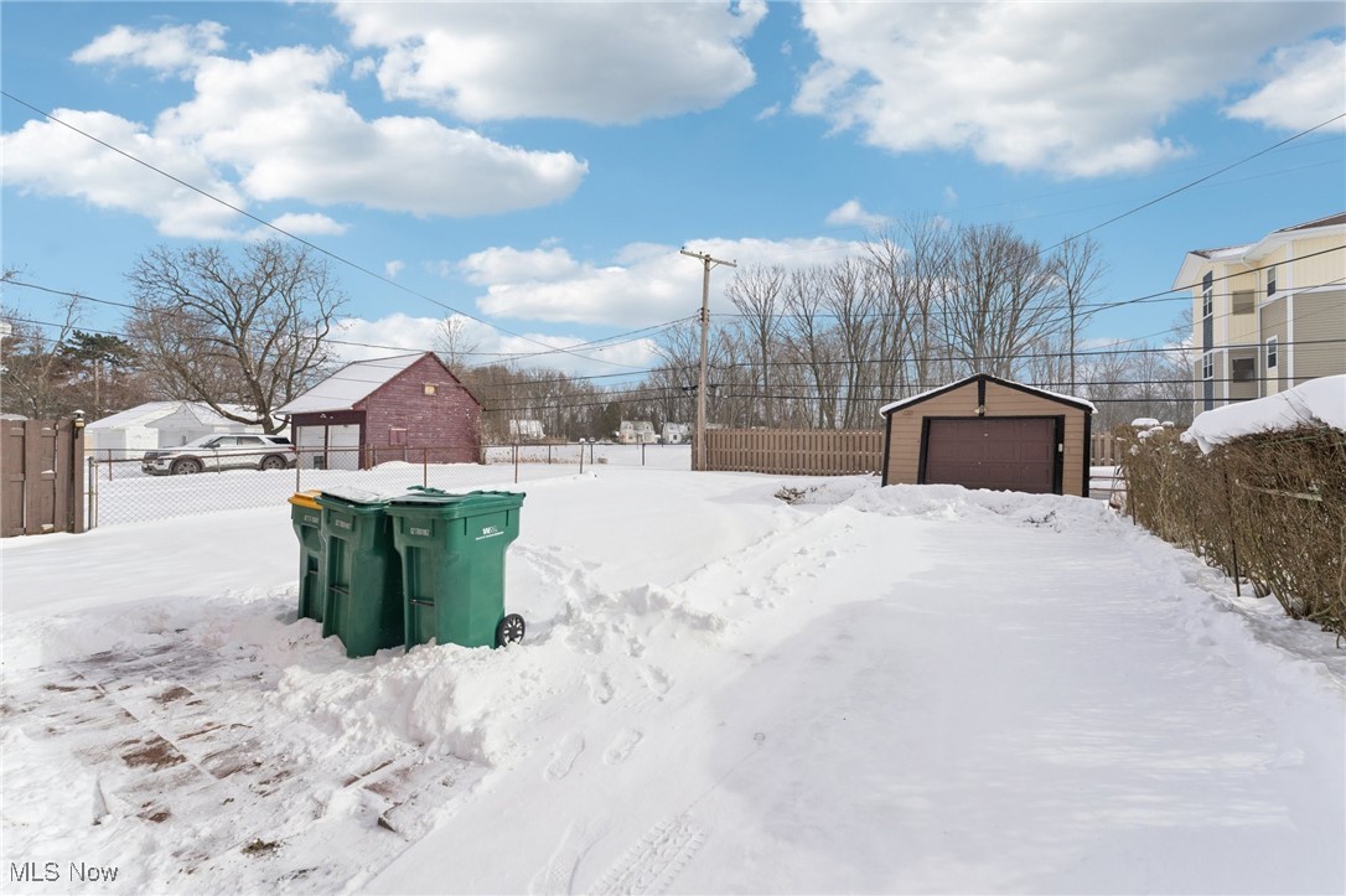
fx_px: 523
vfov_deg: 81.2
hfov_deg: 104.3
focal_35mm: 14
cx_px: 673
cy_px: 448
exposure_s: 1/1000
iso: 200
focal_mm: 14
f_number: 8
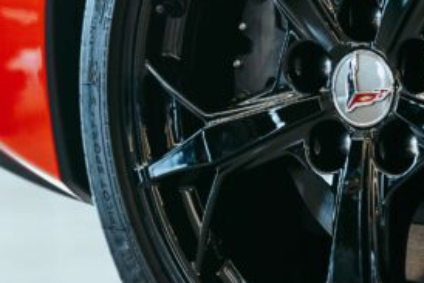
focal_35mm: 125
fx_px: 1473
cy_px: 68
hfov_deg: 16.2
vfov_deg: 11.0
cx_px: 356
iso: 2500
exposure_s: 1/125
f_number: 2.8
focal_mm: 49
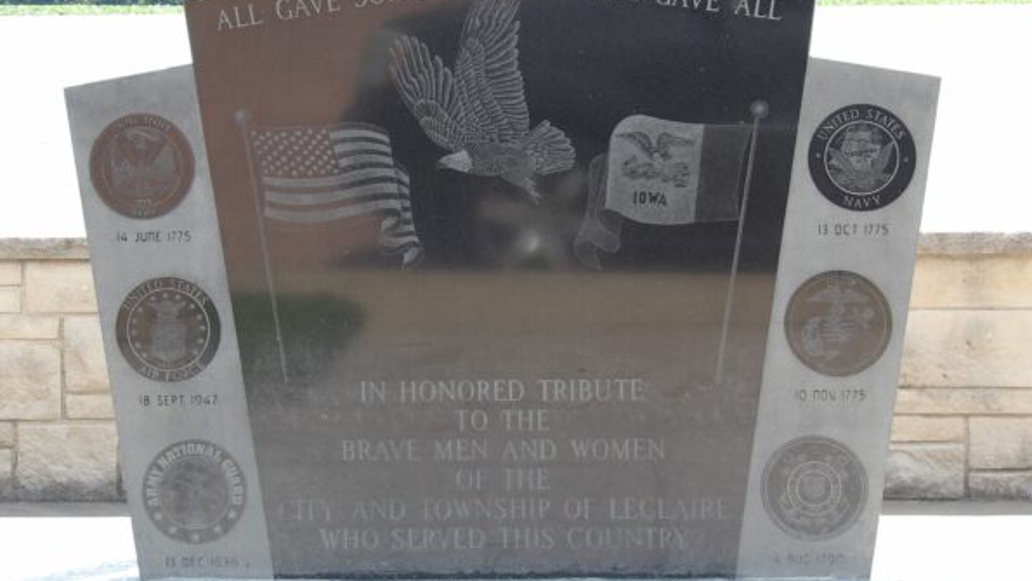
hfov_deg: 13.7
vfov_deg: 7.7
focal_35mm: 157
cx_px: 515
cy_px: 300
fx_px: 4297
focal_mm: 25.6
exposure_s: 1/131
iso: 100
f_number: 4.3
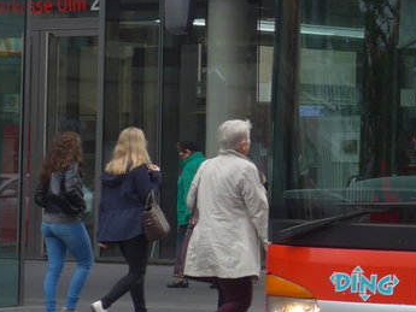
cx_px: 689
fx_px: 2176
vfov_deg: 8.2
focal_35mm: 181
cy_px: 37
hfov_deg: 10.4
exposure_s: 1/160
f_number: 3.3
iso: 80
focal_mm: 10.7
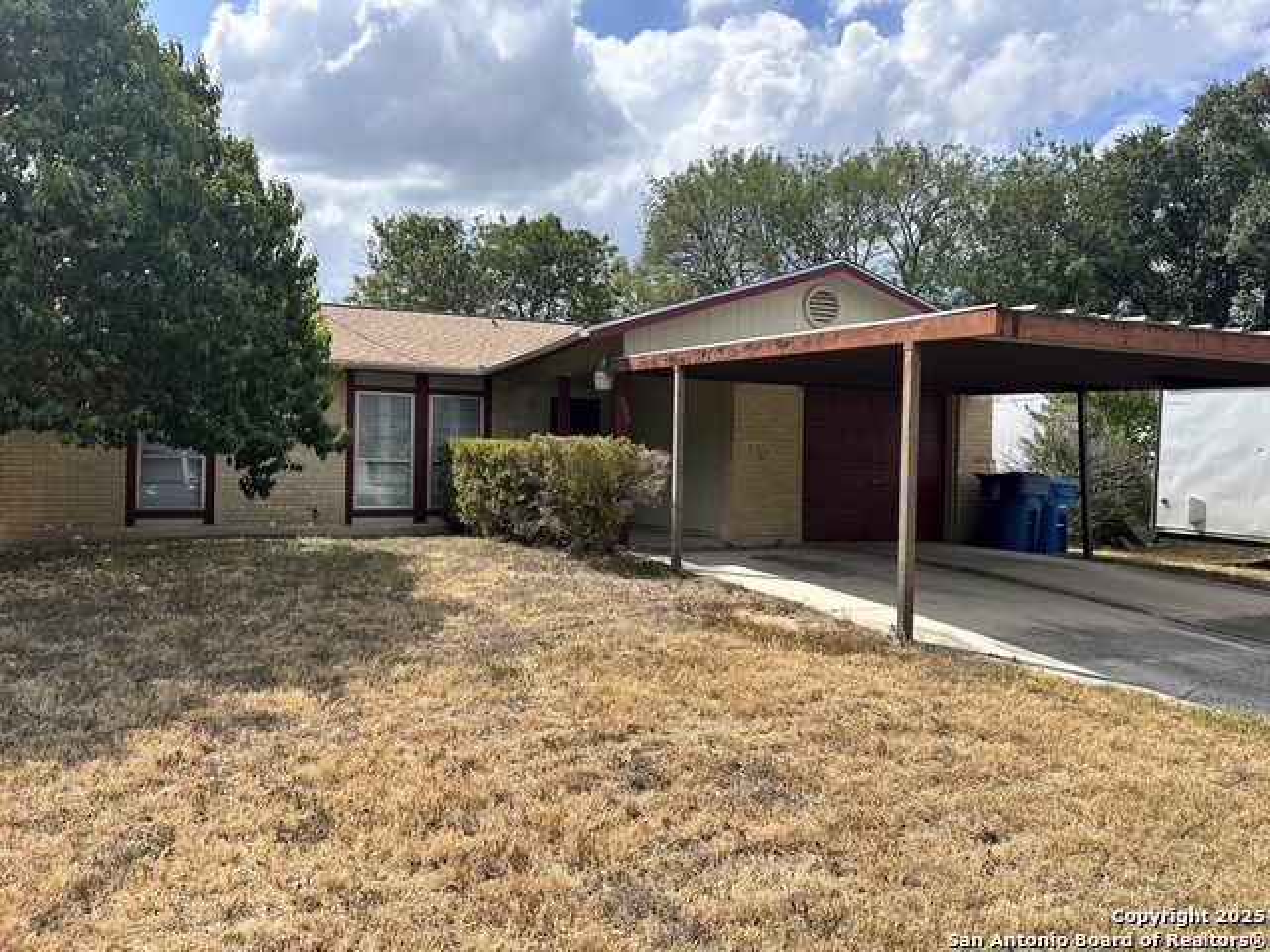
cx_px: 635
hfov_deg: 67.3
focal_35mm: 26
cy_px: 476
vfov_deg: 53.1
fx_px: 954
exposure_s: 1/3968
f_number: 1.5
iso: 50
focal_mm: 5.7
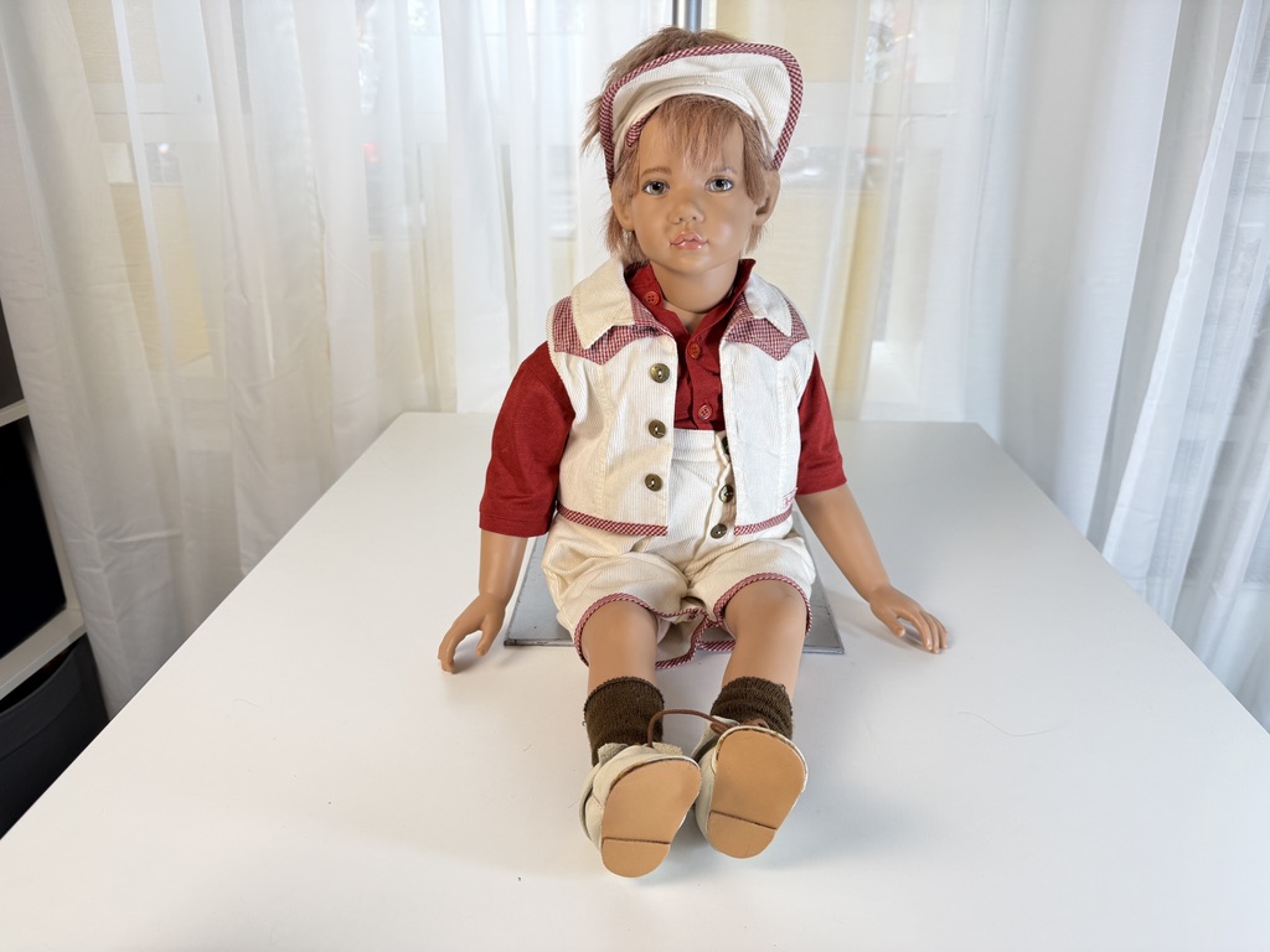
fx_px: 881
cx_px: 635
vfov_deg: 56.8
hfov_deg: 71.6
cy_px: 476
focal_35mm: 24
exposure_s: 1/121
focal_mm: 6.76
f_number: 1.78
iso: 100
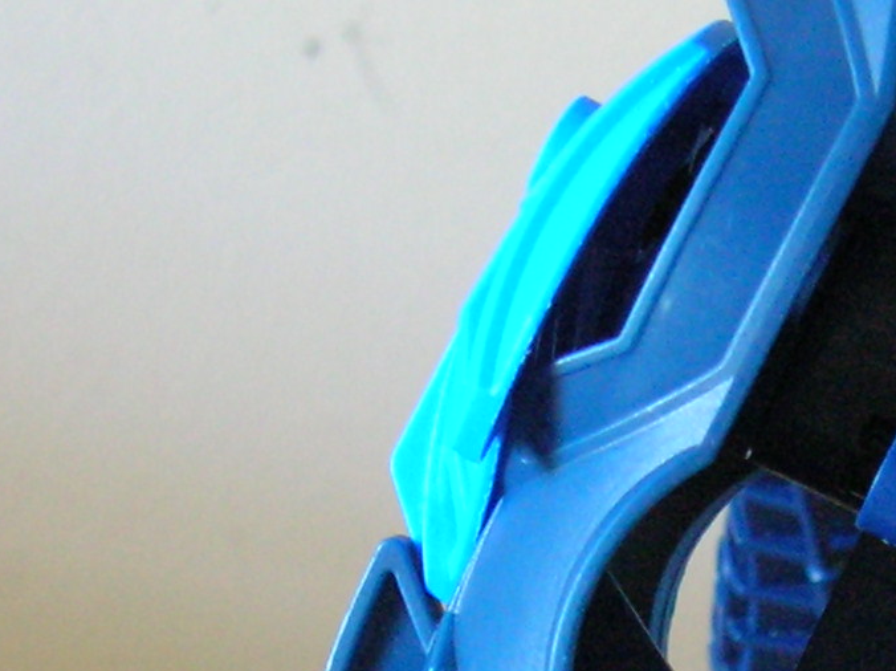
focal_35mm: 115
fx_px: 2975
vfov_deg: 12.7
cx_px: 758
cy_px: 637
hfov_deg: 17.0
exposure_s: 1/2.4
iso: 200
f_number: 2.9
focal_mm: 5.7
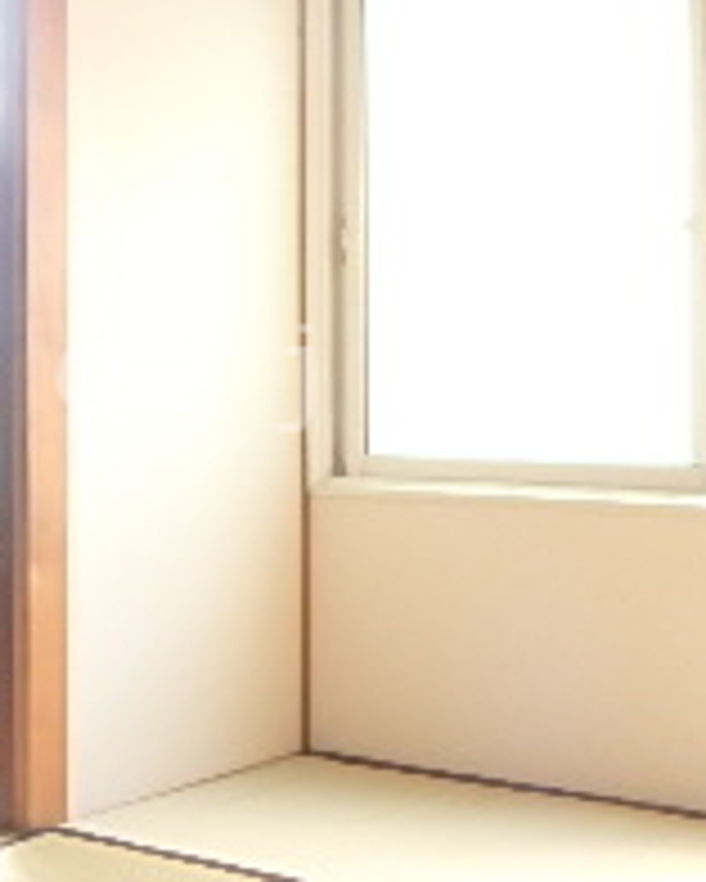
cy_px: 378
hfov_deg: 22.8
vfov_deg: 28.3
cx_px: 261
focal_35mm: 67
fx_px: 1749
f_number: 3.5
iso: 250
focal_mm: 3.7
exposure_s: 1/30
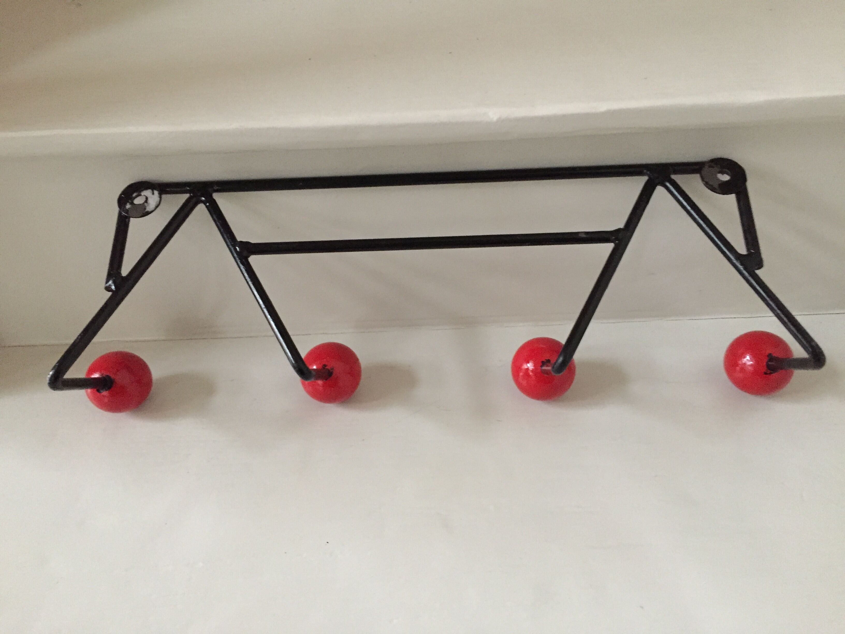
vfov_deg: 48.2
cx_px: 422
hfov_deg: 61.7
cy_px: 317
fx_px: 708
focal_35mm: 29
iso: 640
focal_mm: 4.15
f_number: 2.2
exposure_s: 1/17
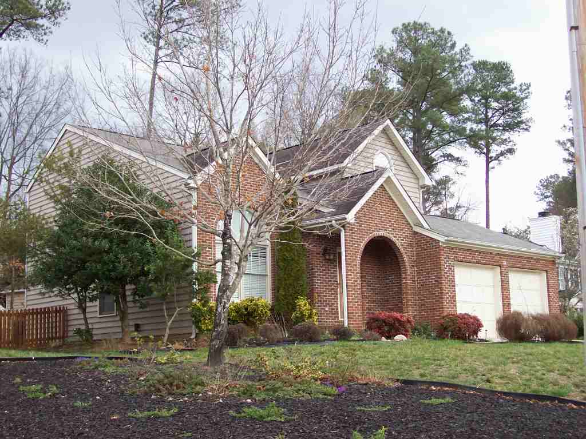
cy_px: 220
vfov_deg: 32.2
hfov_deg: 42.1
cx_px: 293
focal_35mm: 45
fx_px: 762
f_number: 3
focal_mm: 7.6
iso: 80
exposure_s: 1/265
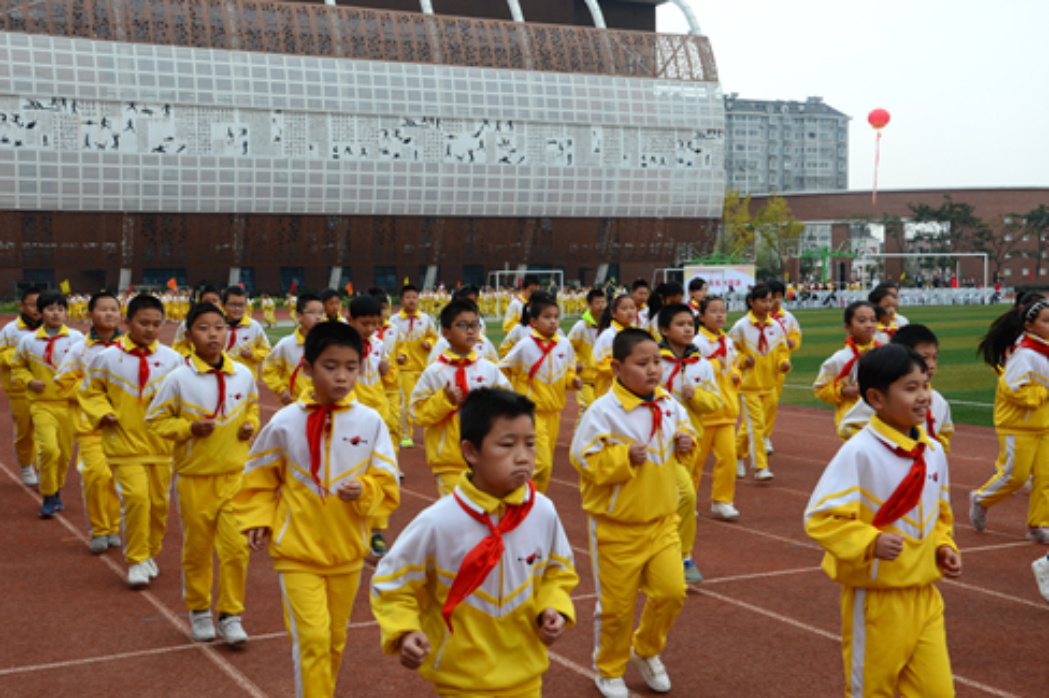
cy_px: 347
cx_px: 533
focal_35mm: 46
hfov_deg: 42.8
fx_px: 1340
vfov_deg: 29.2
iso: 500
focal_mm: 30
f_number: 8
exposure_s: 1/640
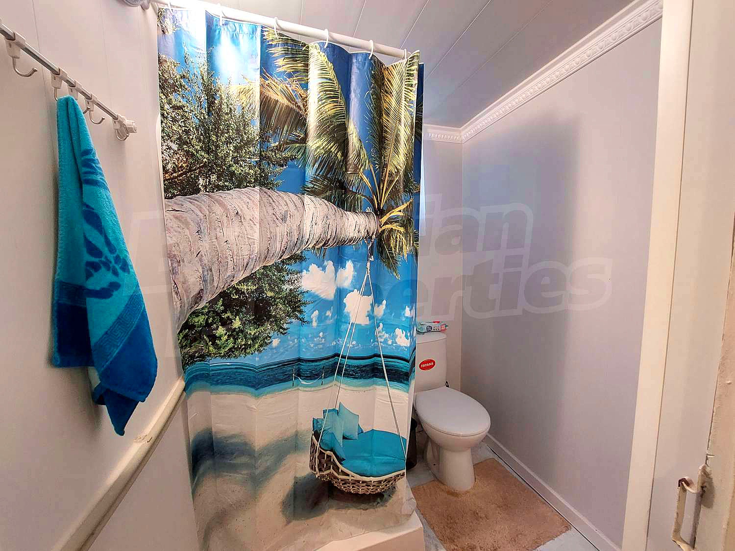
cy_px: 276
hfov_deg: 106.2
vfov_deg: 89.9
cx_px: 368
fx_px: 276
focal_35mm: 13
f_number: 2.2
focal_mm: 1.74
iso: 250
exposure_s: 1/50
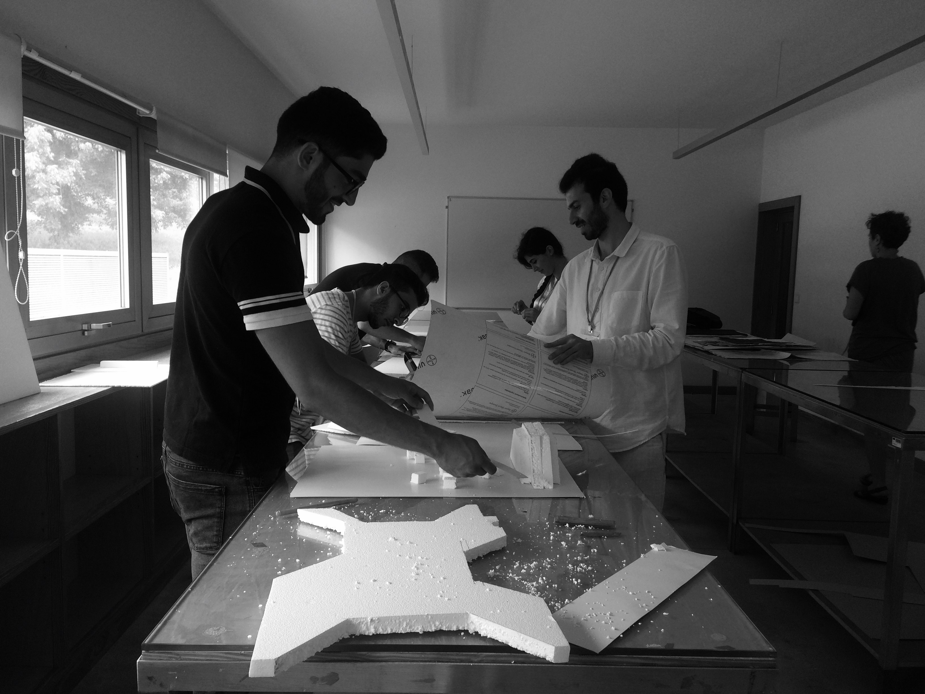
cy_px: 347
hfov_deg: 61.7
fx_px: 775
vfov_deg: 48.2
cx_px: 462
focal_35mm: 29
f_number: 2.2
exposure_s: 1/100
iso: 50
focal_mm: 4.15
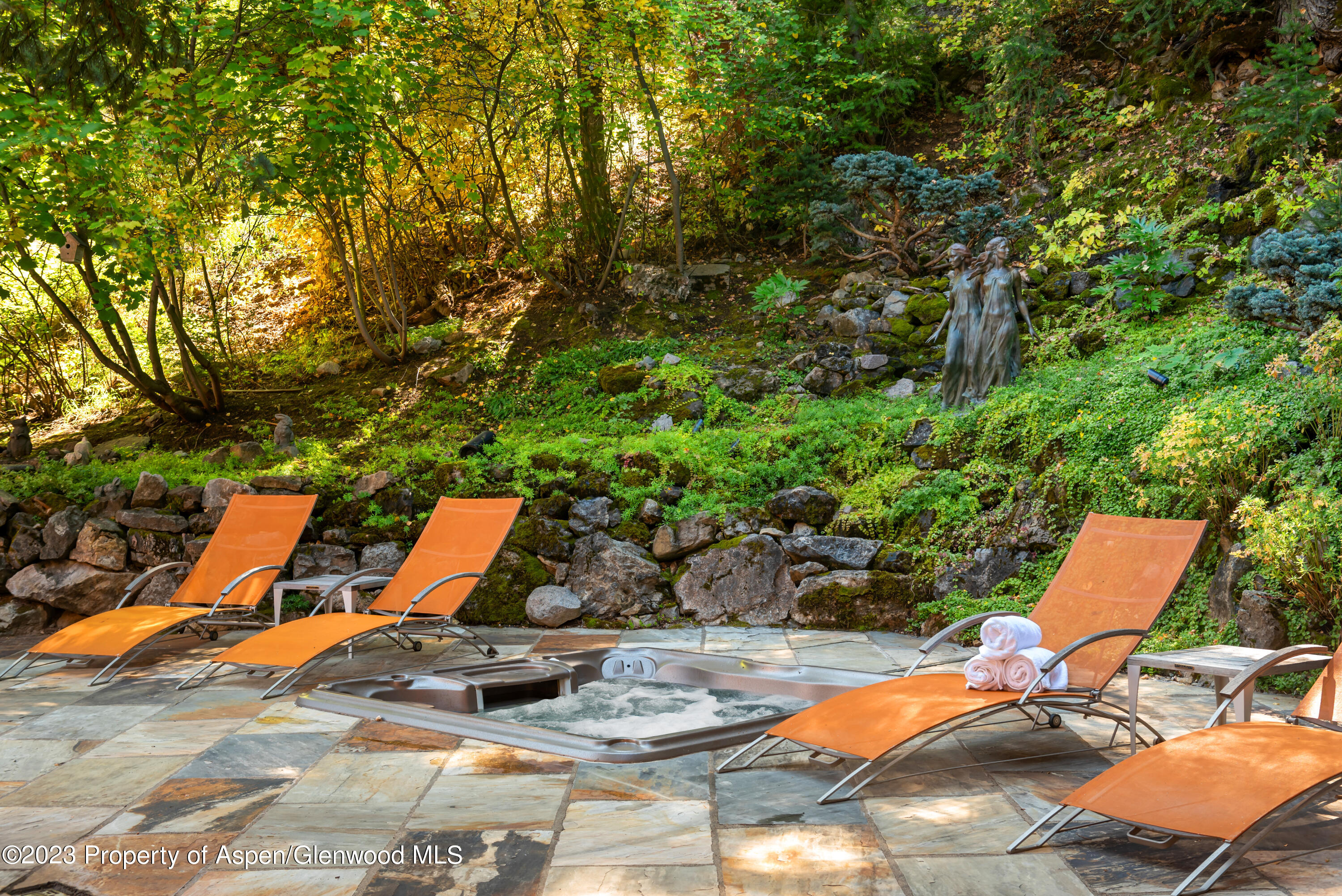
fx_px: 1566
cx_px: 671
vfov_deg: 31.9
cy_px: 448
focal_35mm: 42
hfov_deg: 46.4
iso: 200
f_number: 7.1
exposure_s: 1/6
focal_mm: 42
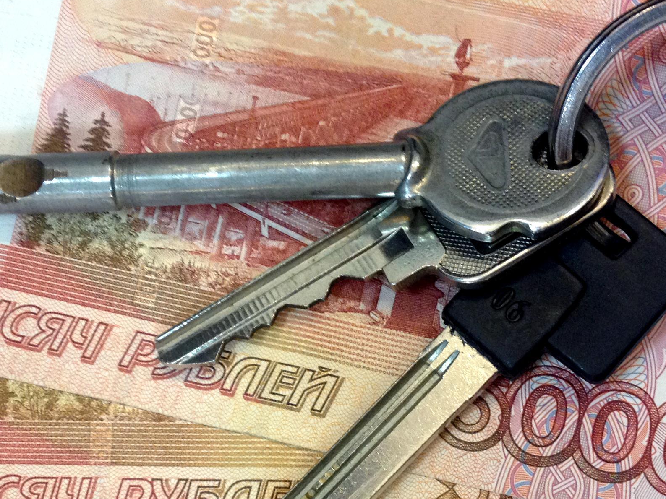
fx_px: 1385
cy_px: 427
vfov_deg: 20.1
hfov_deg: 27.0
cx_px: 269
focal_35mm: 72
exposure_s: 1/20
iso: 125
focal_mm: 4.28
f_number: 2.4
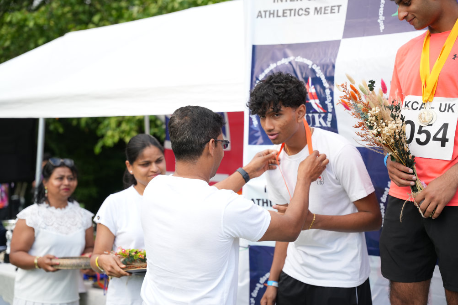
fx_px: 691
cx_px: 226
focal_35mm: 54
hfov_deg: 36.7
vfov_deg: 24.9
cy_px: 152
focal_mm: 53.3
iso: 250
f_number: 2.8
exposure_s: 1/500
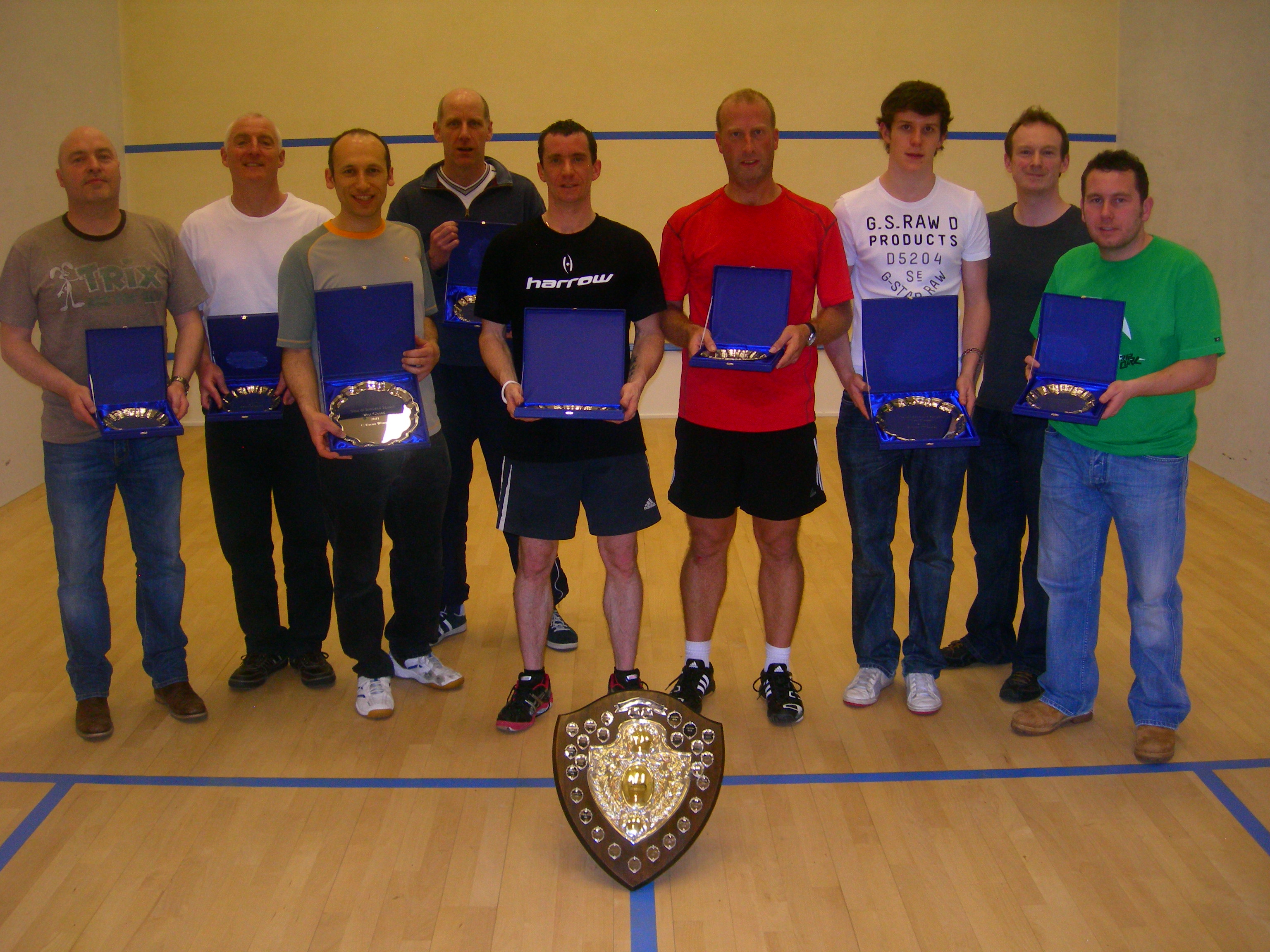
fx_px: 1394
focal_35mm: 38
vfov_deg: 37.7
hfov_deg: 49.0
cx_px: 635
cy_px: 476
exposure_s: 1/60.1
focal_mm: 7.8
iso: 191
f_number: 2.8
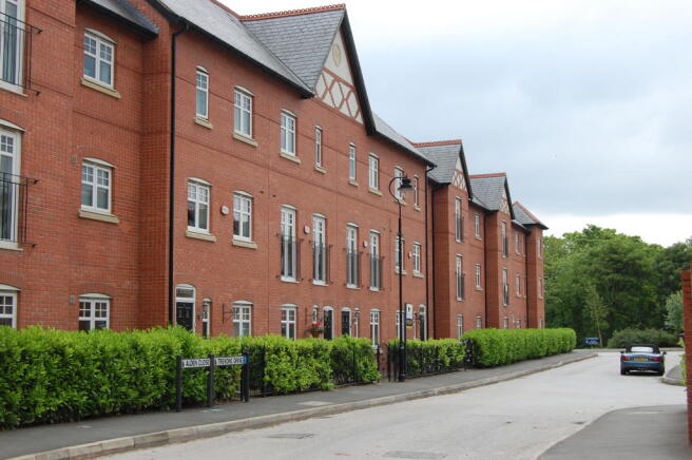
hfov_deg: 38.9
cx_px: 346
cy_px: 230
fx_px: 979
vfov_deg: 26.4
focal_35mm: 51
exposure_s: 1/250
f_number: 8
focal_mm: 34
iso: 200
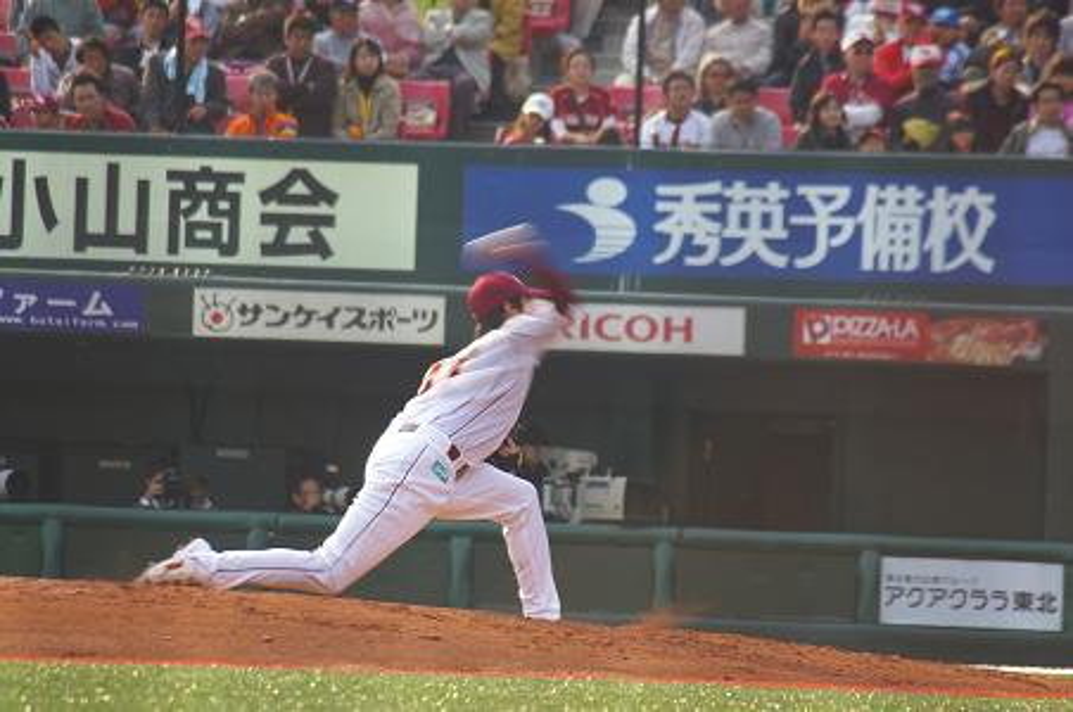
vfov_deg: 3.0
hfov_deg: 4.6
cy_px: 356
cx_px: 536
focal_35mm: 450
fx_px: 13393
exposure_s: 1/125
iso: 200
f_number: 8
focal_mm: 300
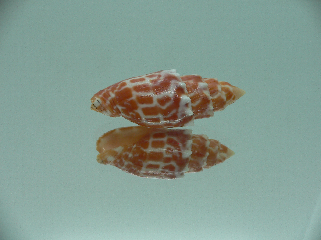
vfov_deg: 40.7
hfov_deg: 52.6
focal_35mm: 35
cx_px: 160
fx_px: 325
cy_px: 120
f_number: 2.8
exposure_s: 1/80
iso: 80
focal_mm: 4.6
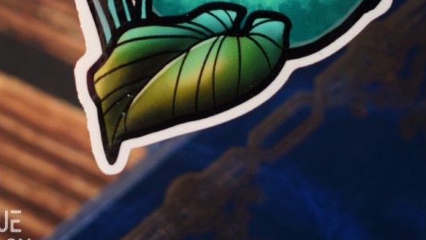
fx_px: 1649
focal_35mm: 146
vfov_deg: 8.1
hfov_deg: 14.7
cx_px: 232
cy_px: -161
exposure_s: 1/60
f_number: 5
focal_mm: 42
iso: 450
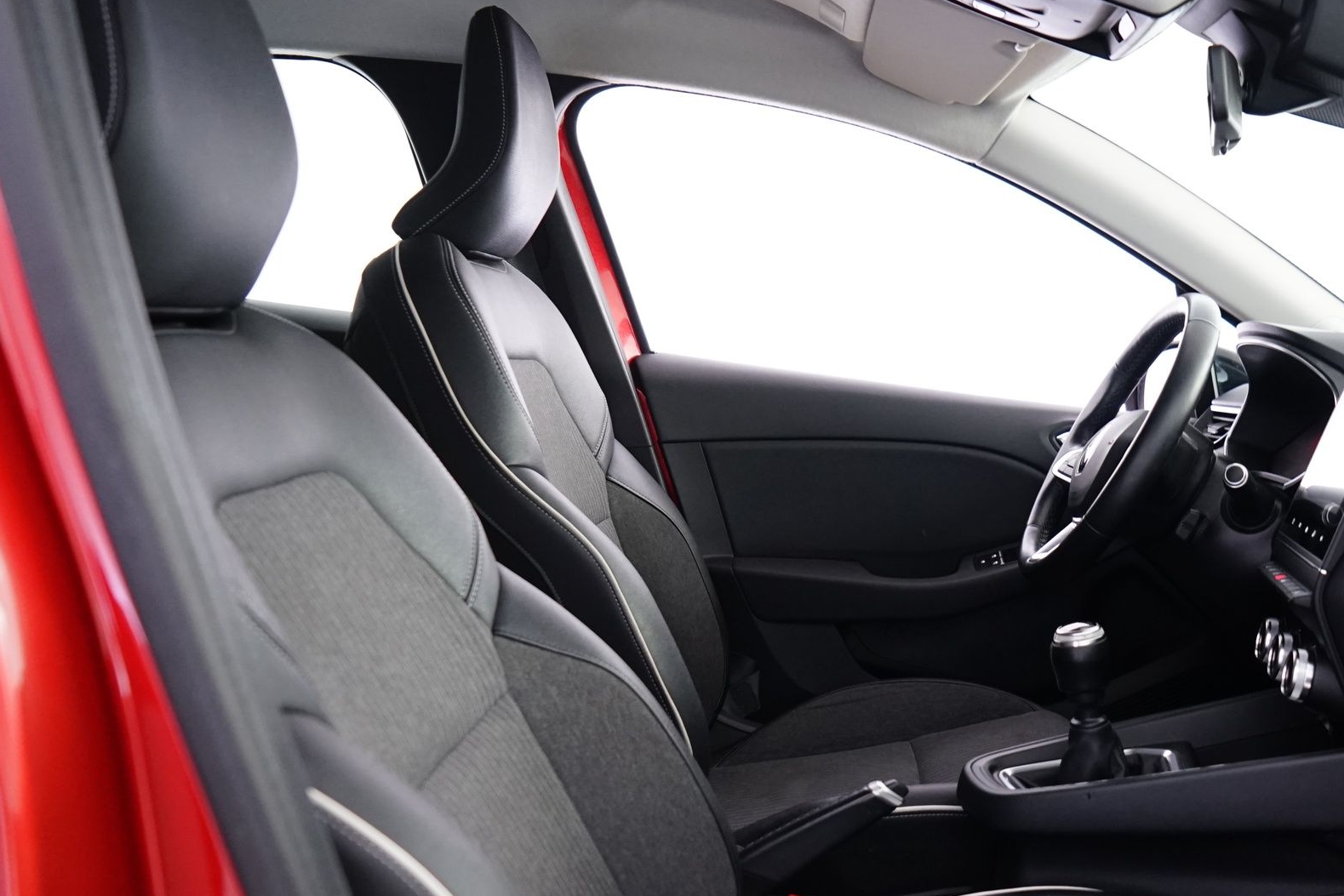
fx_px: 1419
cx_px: 977
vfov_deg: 34.7
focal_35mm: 38
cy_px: 596
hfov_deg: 49.1
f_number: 4
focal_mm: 24
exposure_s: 1/10
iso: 1600
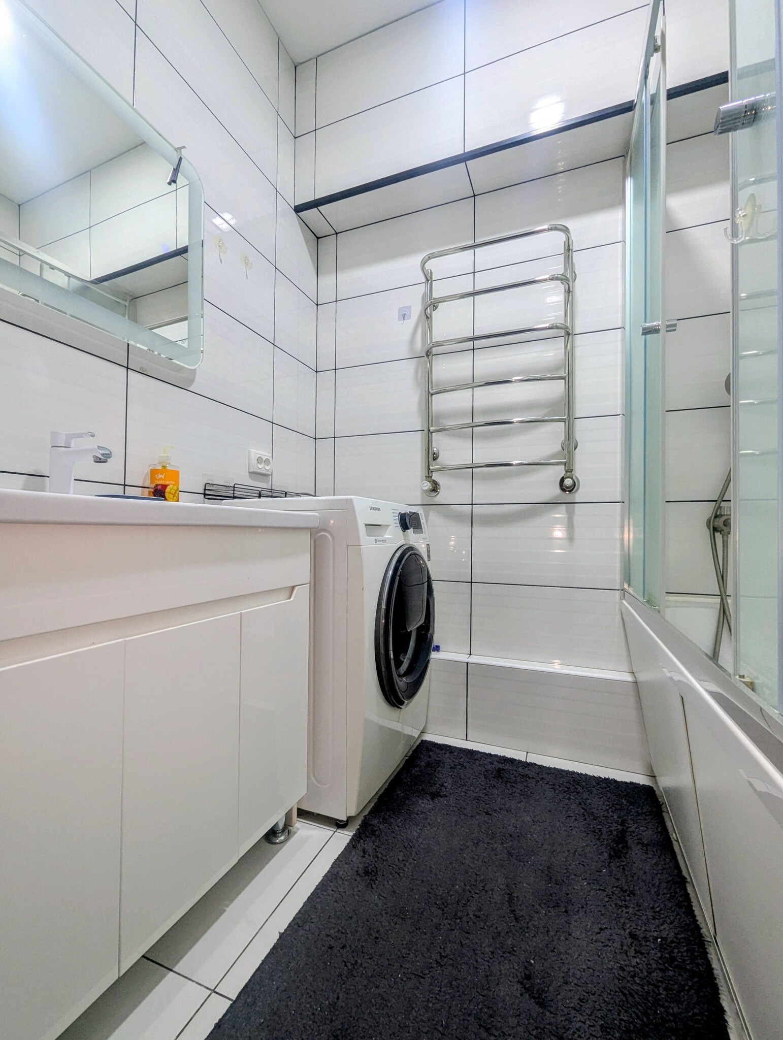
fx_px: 391
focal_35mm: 13
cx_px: 392
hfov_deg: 90.1
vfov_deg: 106.1
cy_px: 520
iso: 218
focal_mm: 1.95
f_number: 2.2
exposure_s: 1/103
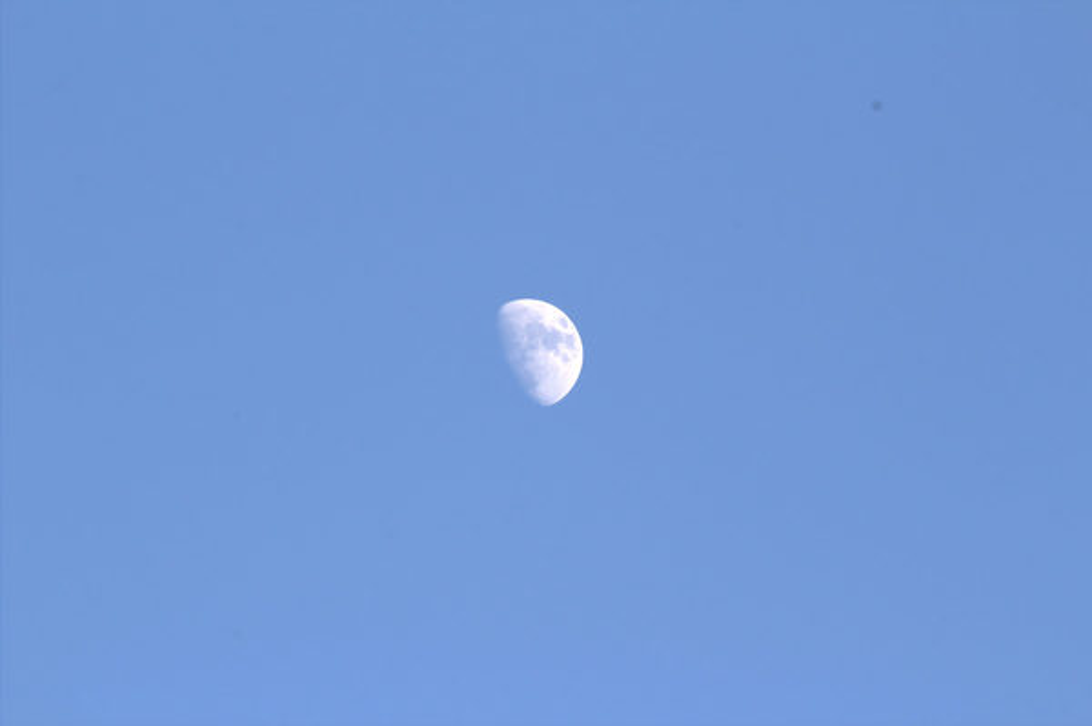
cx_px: 546
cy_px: 363
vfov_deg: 3.5
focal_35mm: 392
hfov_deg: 5.3
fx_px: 11881
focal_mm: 250
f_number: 18
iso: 100
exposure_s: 1/13
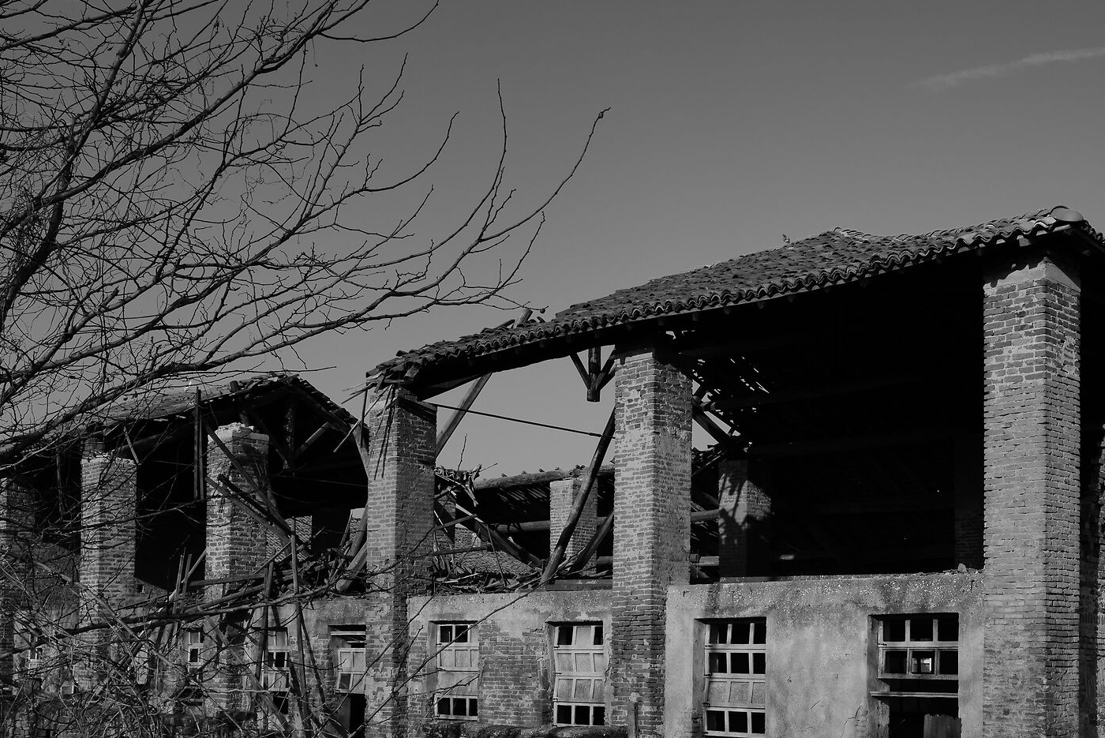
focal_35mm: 48
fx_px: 1474
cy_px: 598
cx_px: 728
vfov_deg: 27.5
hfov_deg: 40.6
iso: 100
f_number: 11
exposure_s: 1/250
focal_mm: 28
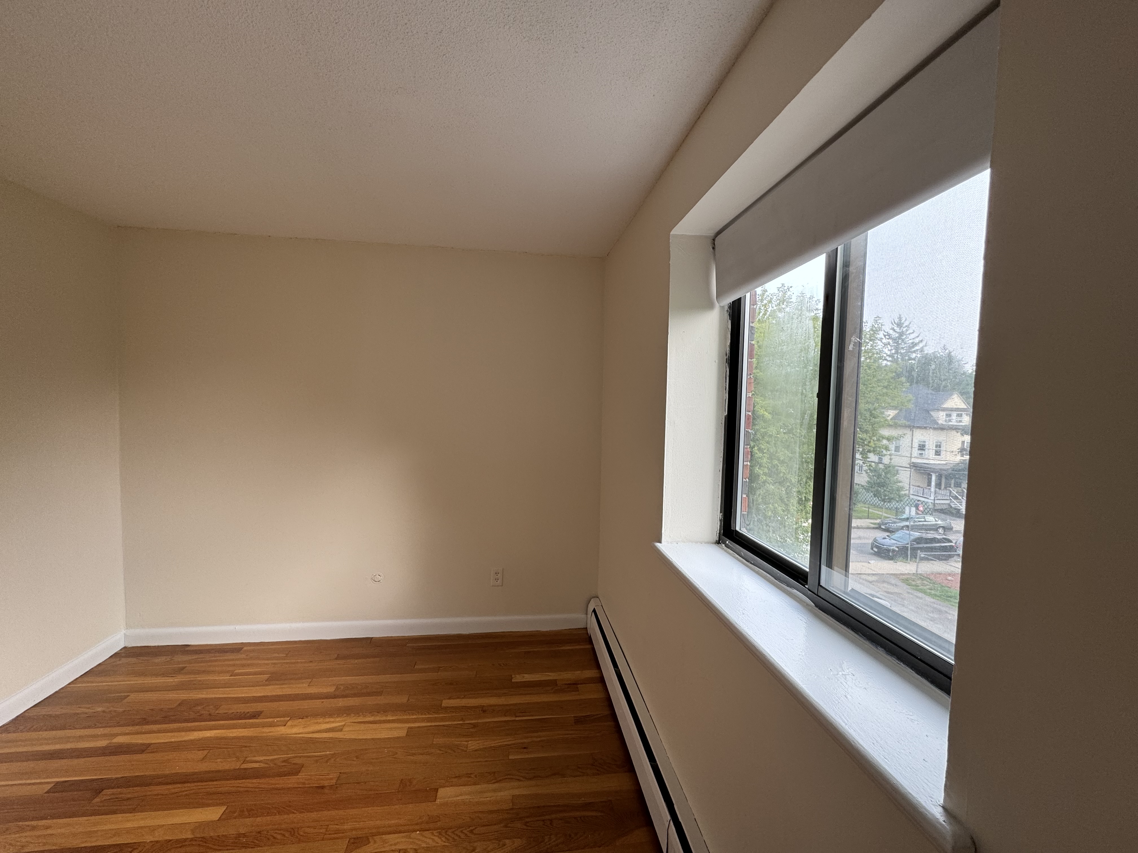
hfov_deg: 102.1
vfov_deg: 85.7
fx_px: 460
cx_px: 569
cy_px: 426
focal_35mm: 14
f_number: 2.2
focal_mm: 2.22
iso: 64
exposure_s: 1/99
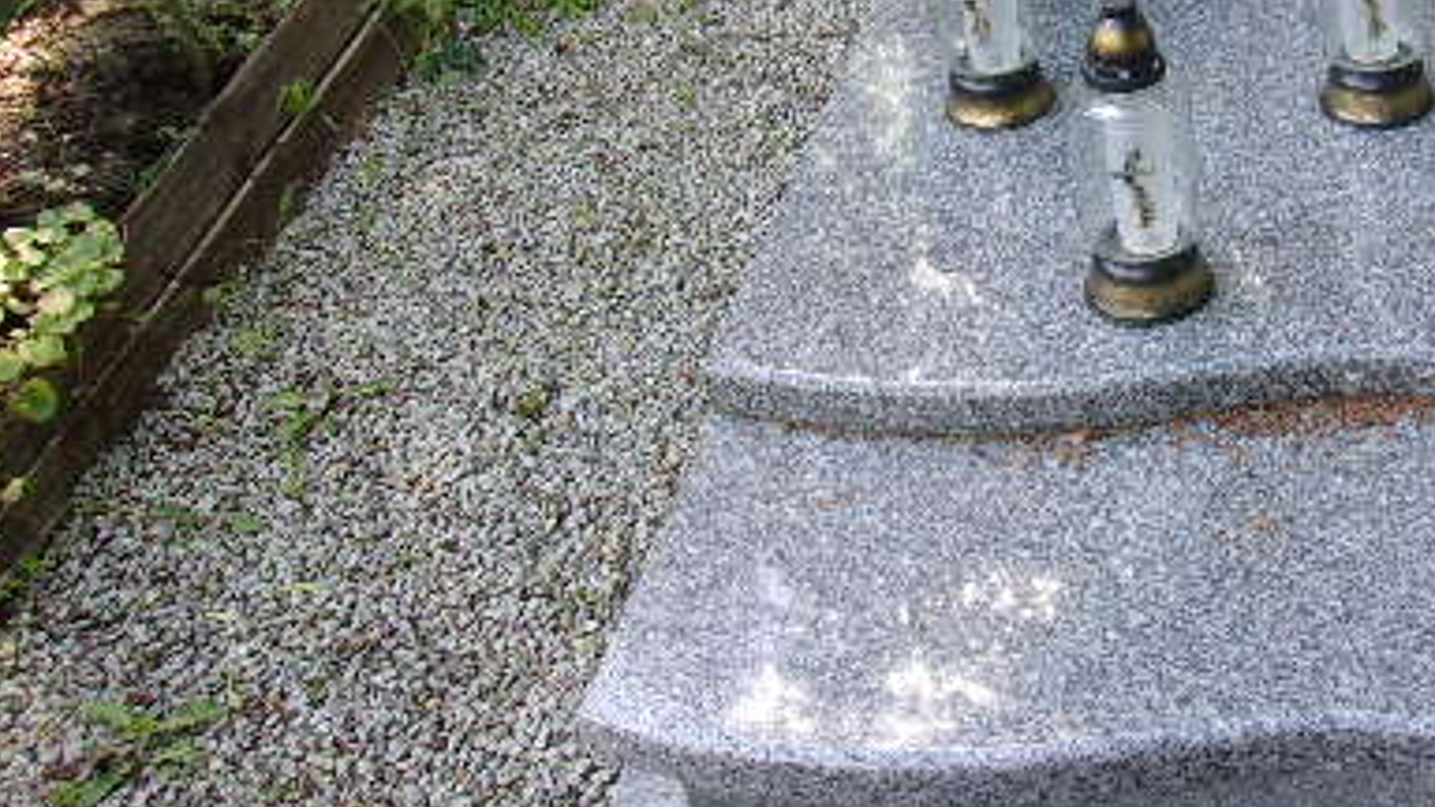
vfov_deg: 23.9
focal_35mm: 49
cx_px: 1173
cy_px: 112
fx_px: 1864
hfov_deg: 40.2
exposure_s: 1/120
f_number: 3
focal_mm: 4.9
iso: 80
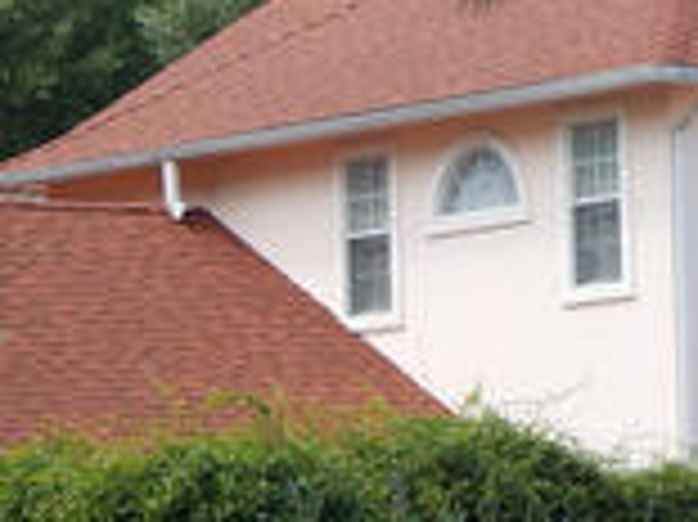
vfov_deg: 4.8
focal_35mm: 310
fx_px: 6246
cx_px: 684
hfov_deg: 6.4
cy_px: 238
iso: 140
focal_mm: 13.5
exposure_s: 1/250
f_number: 4.2
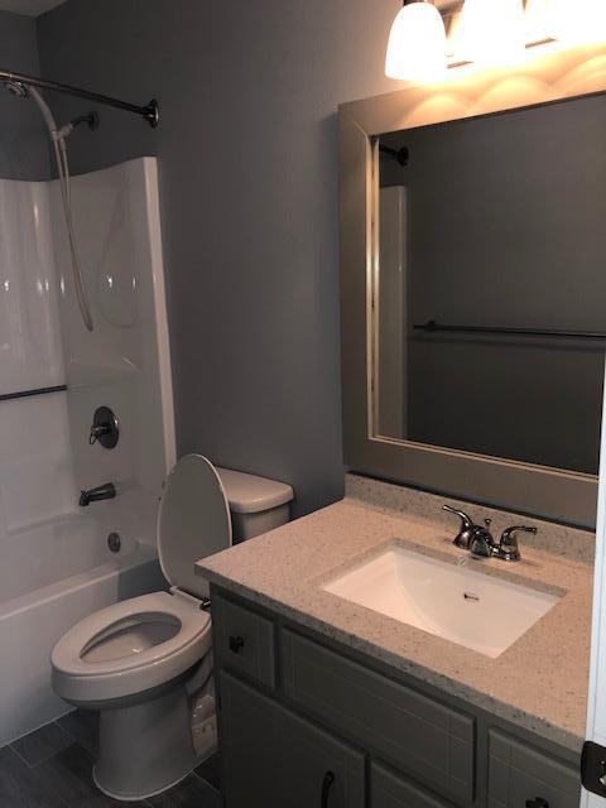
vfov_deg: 63.4
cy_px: 404
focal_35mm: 28
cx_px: 303
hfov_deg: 49.7
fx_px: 654
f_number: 1.8
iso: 32
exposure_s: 1/14
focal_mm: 4
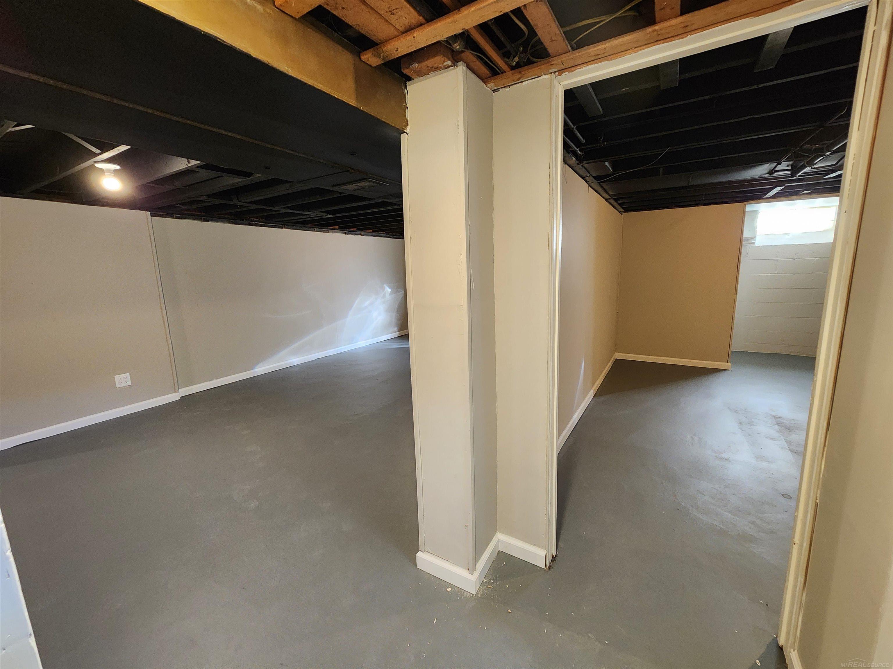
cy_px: 334
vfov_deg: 89.9
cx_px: 446
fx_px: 335
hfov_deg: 106.2
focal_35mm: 13
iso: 400
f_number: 2.2
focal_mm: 2.2
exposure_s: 1/30
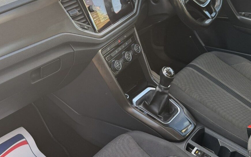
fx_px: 301
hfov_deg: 45.3
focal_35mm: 44
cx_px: 119
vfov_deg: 29.2
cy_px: 69
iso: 100
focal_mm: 6.76
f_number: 1.78
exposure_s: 1/121
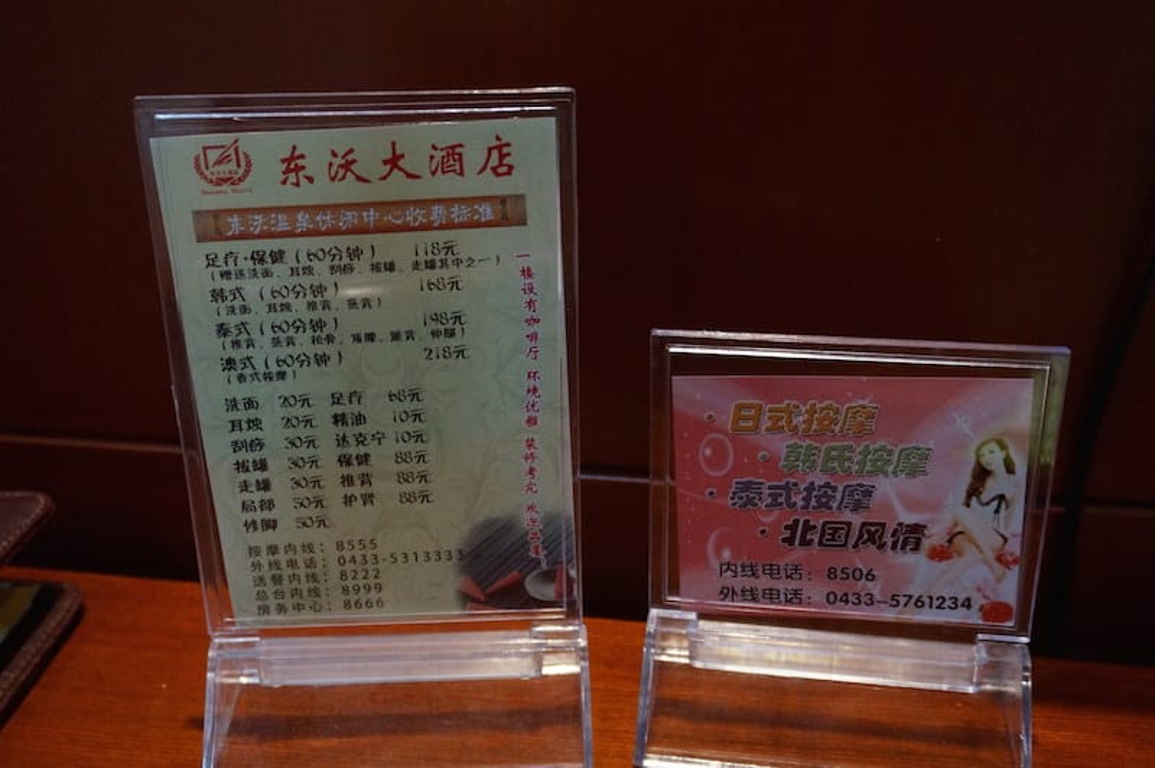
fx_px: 1298
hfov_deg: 48.0
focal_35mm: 40
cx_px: 578
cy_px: 384
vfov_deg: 33.0
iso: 2500
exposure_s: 1/60
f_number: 4.5
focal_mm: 27
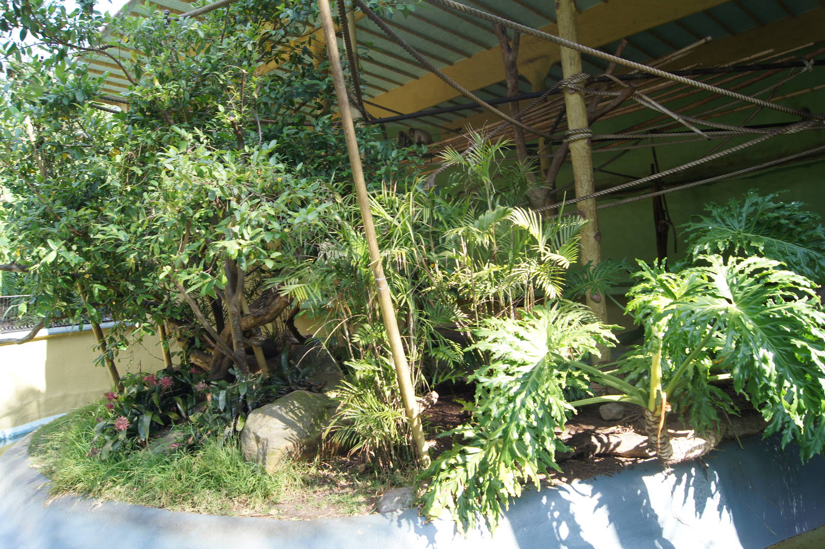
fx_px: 618
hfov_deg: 67.4
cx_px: 412
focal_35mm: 27
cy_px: 274
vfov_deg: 47.9
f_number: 5.6
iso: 100
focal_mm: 18
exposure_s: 1/40
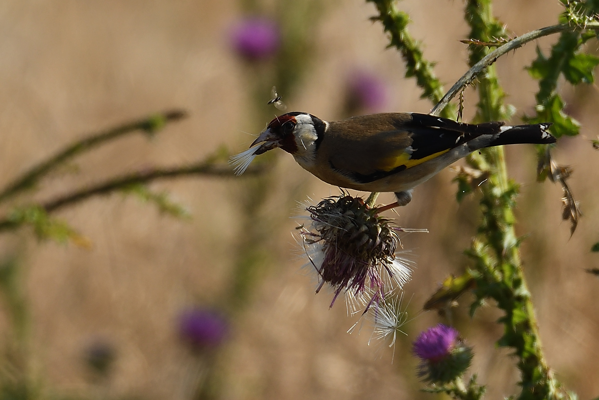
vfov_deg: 1.5
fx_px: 14974
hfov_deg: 2.3
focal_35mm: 900
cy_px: 200
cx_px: 300
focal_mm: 600
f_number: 7.1
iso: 200
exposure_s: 1/400
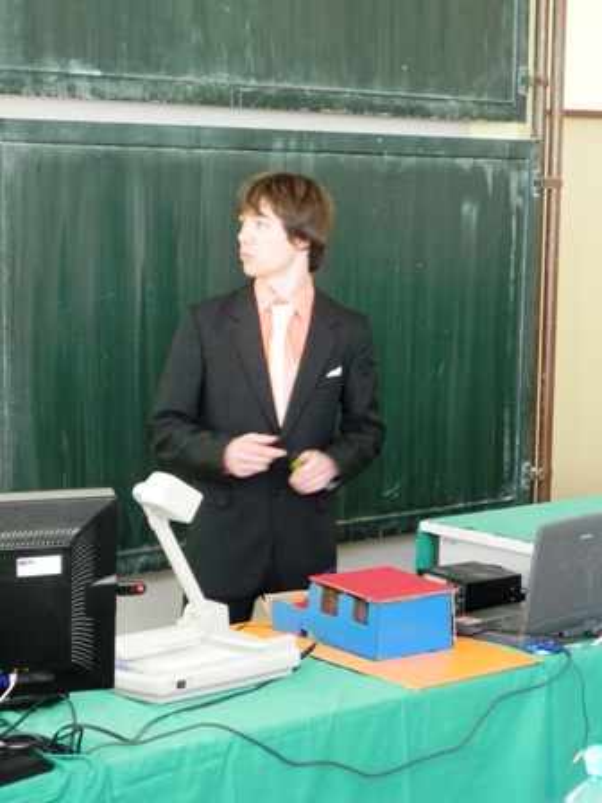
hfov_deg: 19.6
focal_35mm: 75
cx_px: 301
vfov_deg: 26.0
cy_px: 402
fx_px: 1739
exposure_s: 1/14.8
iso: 400
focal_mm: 13.4
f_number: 4
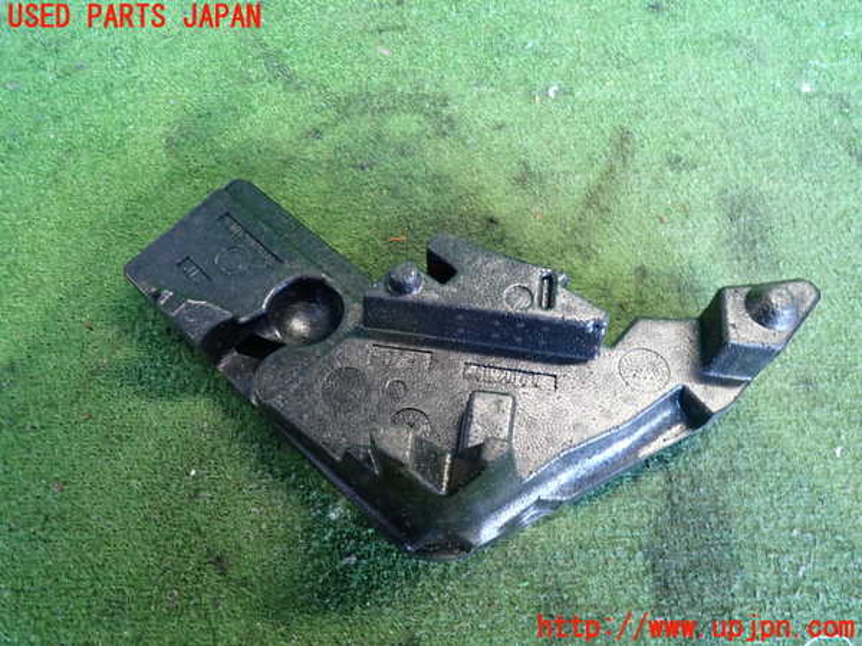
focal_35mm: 25
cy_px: 323
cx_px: 431
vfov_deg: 54.9
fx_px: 623
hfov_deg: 69.4
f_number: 2
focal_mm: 4.5
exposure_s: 1/30
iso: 500
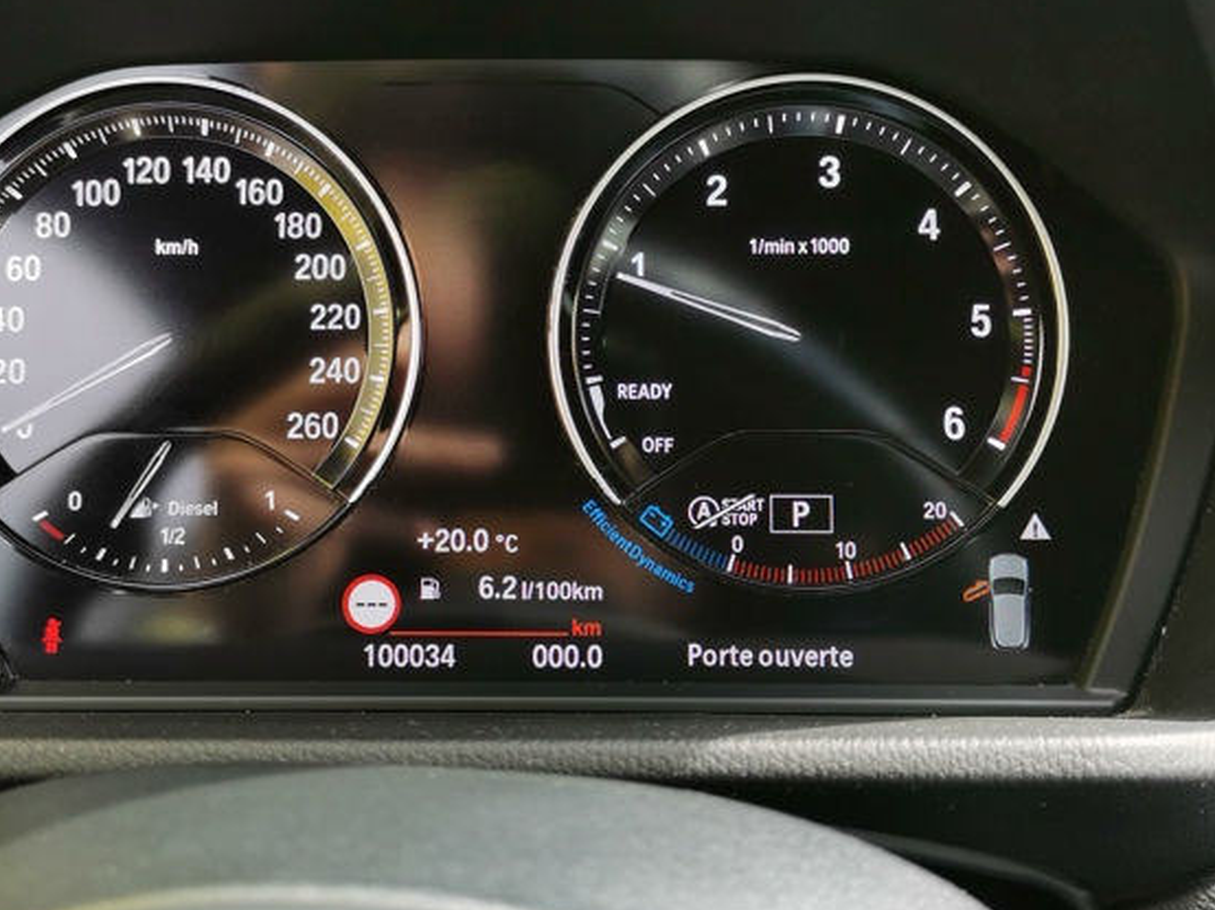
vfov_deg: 36.7
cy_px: 401
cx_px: 555
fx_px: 1368
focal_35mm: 39
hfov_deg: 47.8
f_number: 1.8
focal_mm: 5.58
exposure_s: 1/107
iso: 50
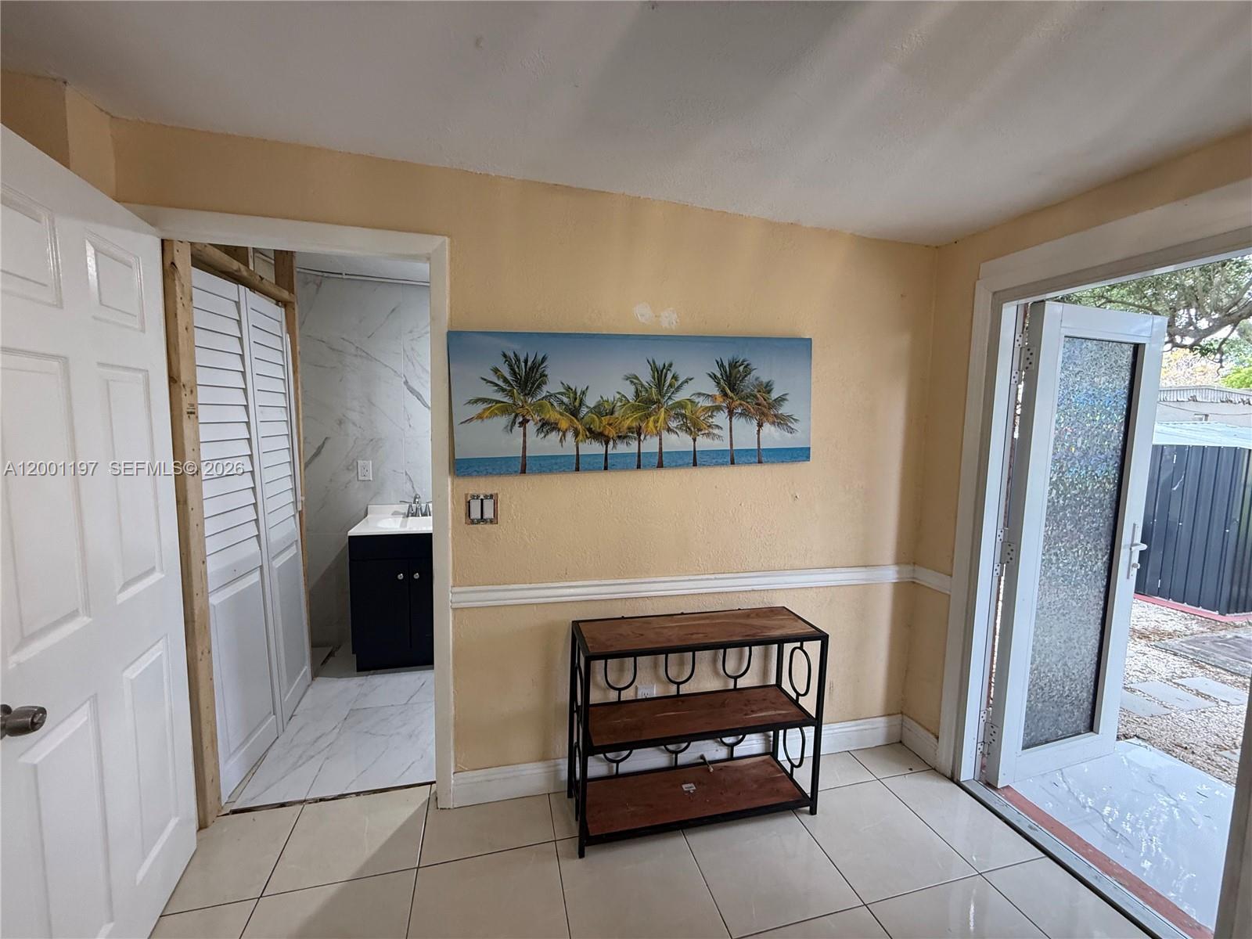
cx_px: 626
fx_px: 506
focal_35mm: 14
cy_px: 470
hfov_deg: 102.1
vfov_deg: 85.7
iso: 200
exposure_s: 1/60
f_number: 2.2
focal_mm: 2.22
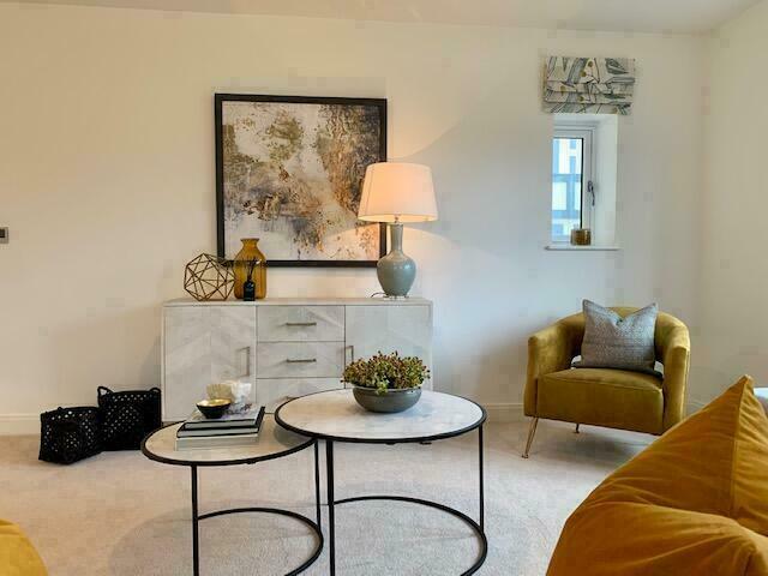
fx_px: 577
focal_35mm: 26
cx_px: 384
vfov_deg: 53.1
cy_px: 288
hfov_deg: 67.3
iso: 100
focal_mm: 4.25
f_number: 1.8
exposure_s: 1/50
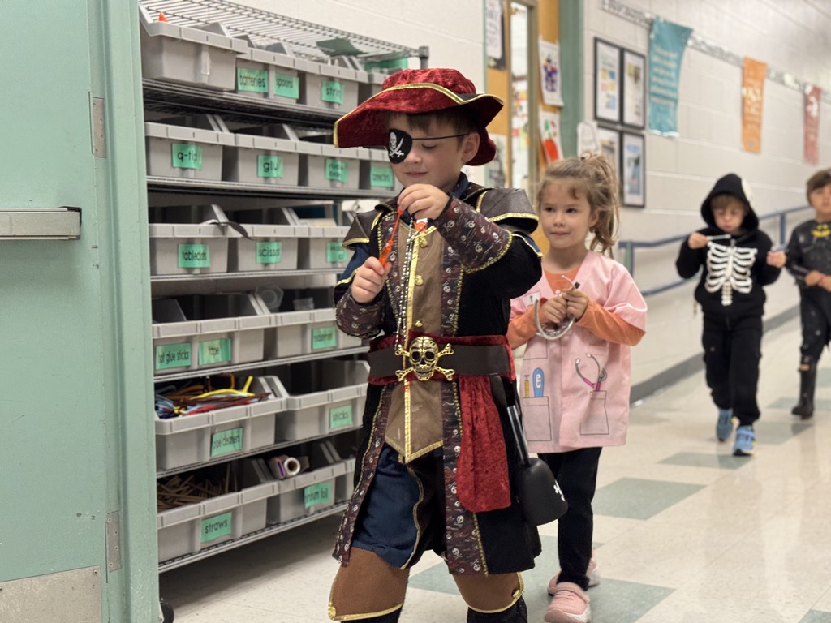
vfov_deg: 30.3
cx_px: 416
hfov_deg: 39.7
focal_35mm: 48
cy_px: 312
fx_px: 1152
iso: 100
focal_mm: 6.76
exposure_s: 1/60
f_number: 1.78
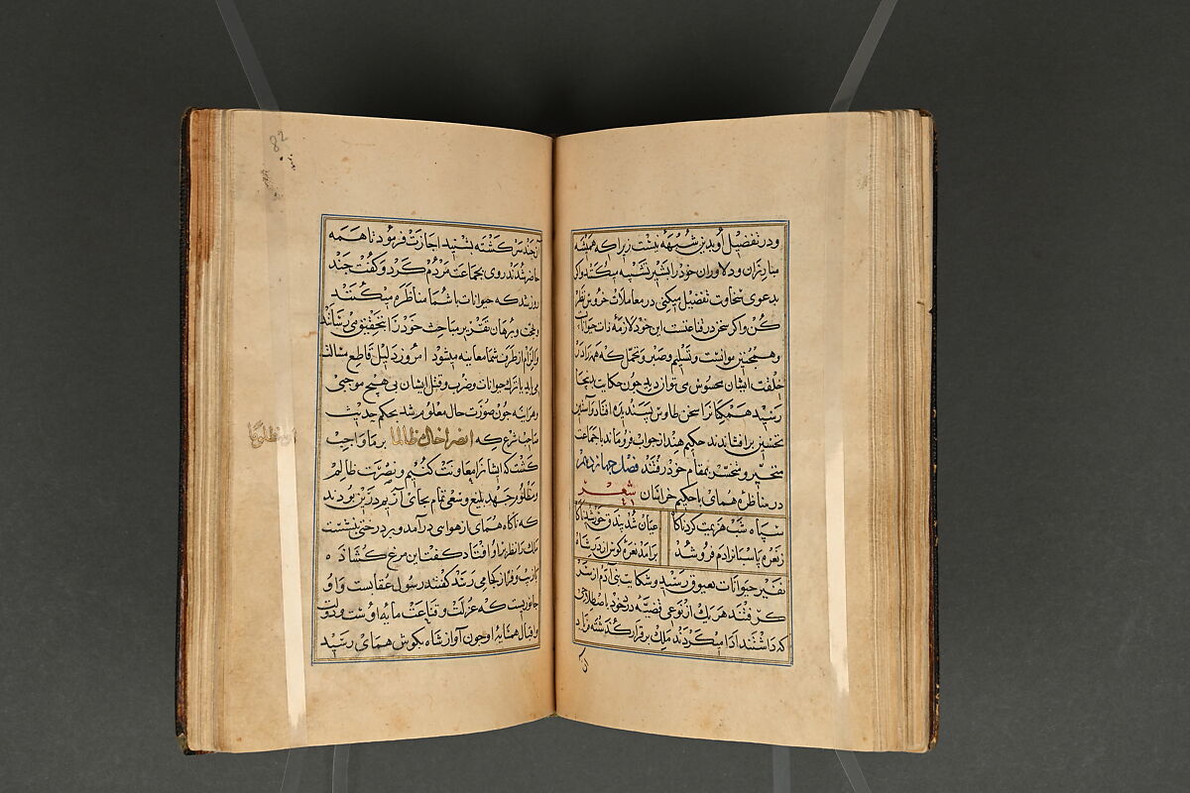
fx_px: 1884
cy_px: 396
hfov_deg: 35.1
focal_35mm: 57
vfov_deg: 23.8
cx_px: 595
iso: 250
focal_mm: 57
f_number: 13
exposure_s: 1/30
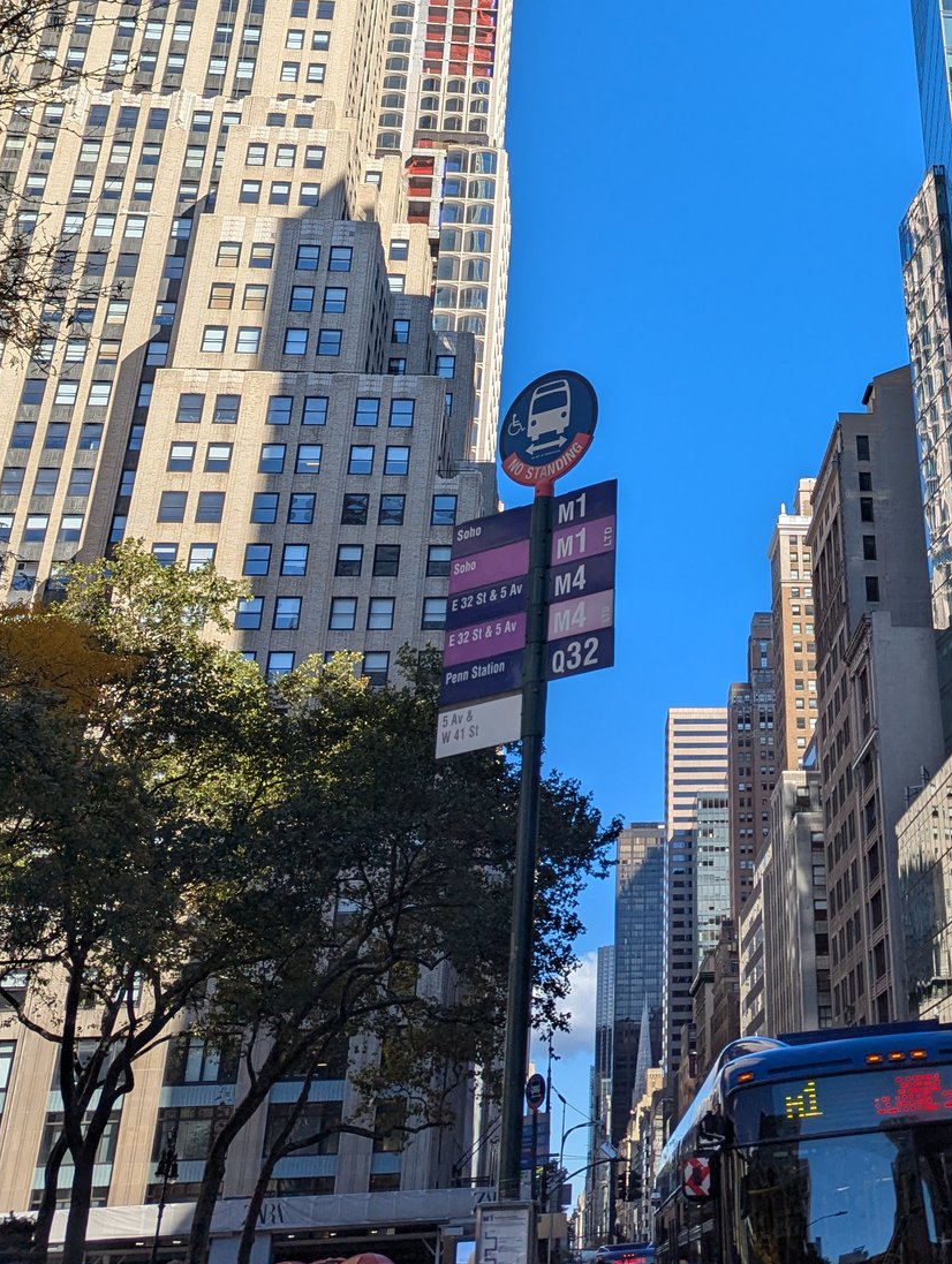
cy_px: 313
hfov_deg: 33.1
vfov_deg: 43.3
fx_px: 1536
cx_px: 811
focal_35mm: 42
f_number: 1.85
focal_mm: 6.81
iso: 41
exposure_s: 1/1742
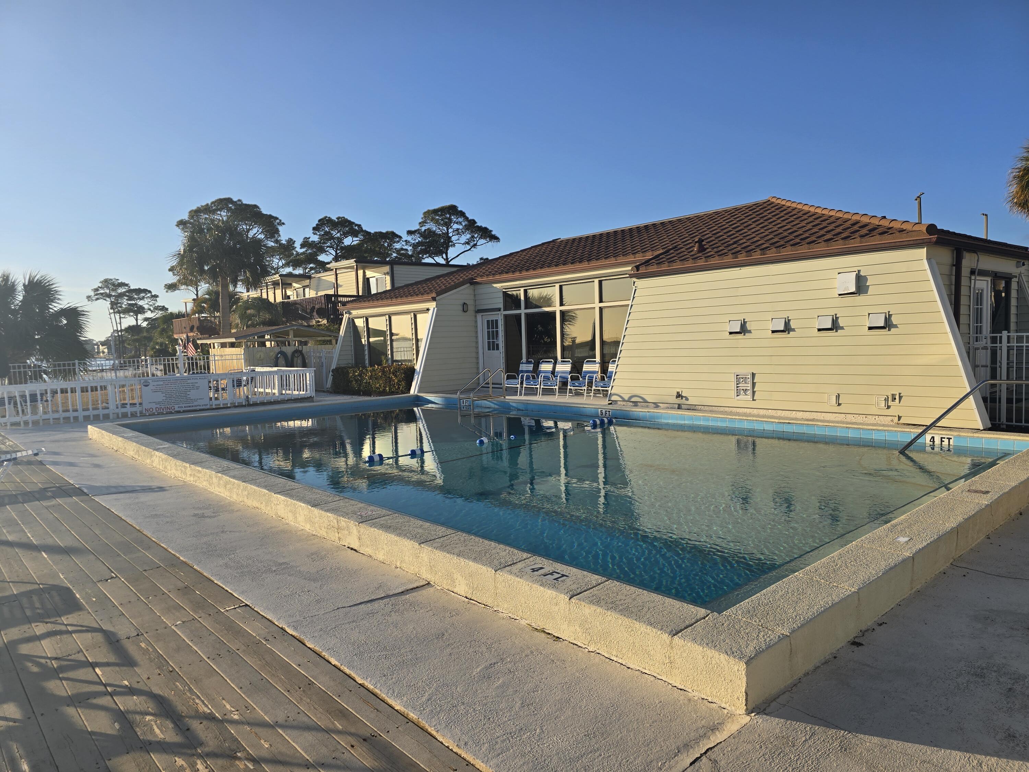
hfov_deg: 73.9
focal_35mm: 23
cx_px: 514
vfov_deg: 58.9
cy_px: 386
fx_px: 684
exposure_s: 1/781
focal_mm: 6.3
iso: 12
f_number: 1.7
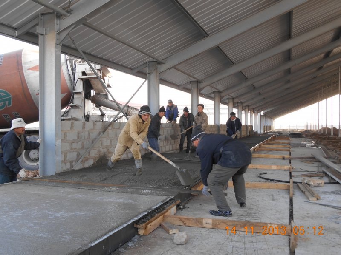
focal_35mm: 35
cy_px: 128
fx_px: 345
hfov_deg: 52.6
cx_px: 170
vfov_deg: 40.7
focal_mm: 6.3
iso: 80
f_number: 3.7
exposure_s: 1/50
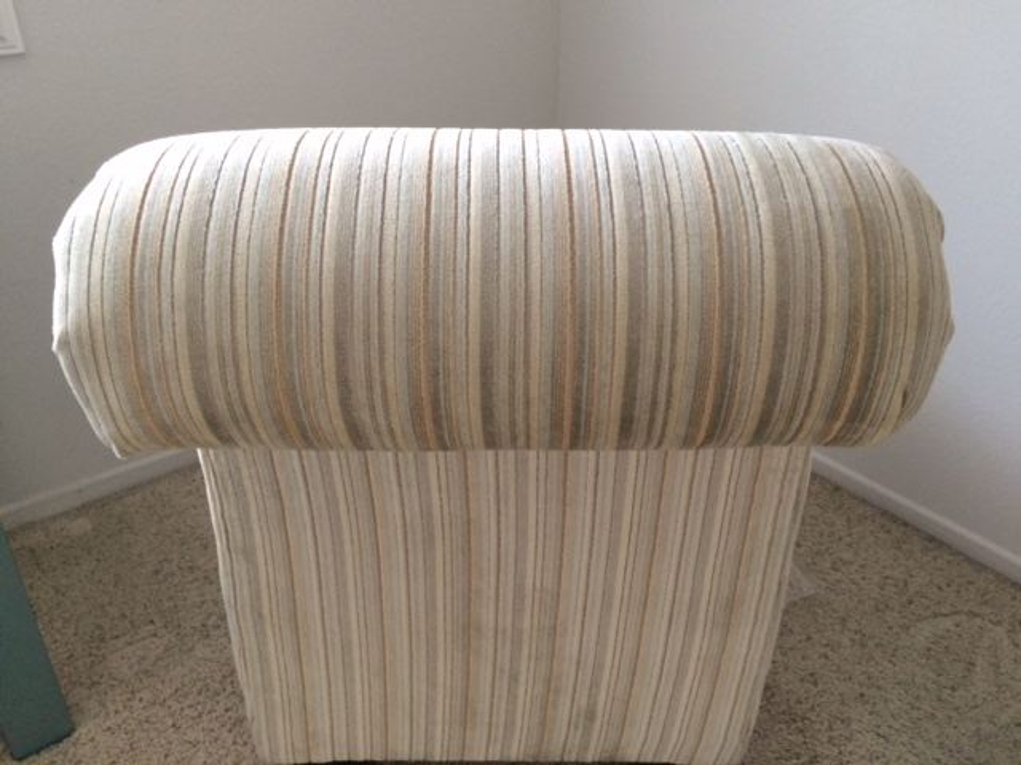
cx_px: 510
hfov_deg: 61.7
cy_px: 382
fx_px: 855
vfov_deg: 48.2
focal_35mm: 29
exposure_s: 1/30
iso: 125
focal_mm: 4.15
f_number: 2.2
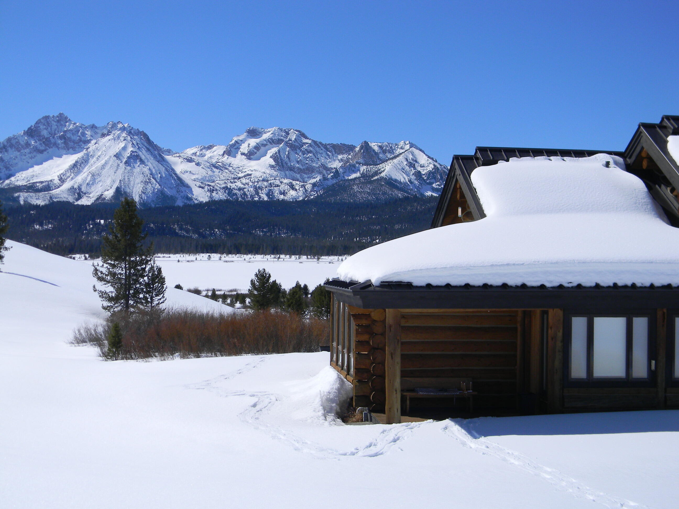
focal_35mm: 47
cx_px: 340
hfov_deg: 40.4
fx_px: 922
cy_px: 254
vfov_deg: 30.9
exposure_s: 1/427
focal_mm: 8.6
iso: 80
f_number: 7.8
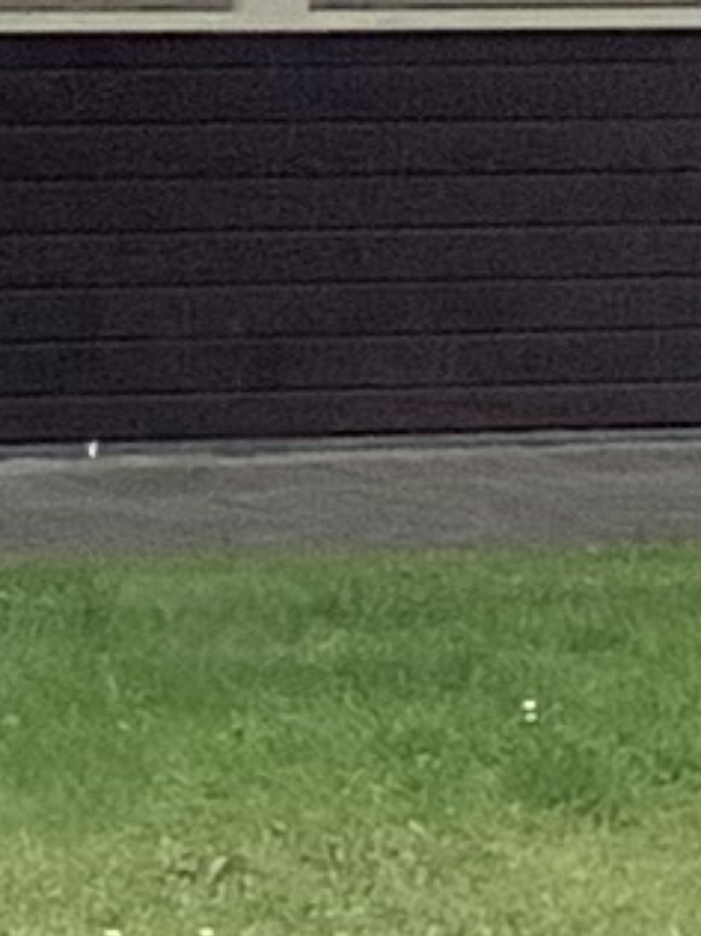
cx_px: -2002
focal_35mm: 321
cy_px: -532
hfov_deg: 4.3
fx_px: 8673
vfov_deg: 6.1
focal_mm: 3.3
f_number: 2.4
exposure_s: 1/734
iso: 25
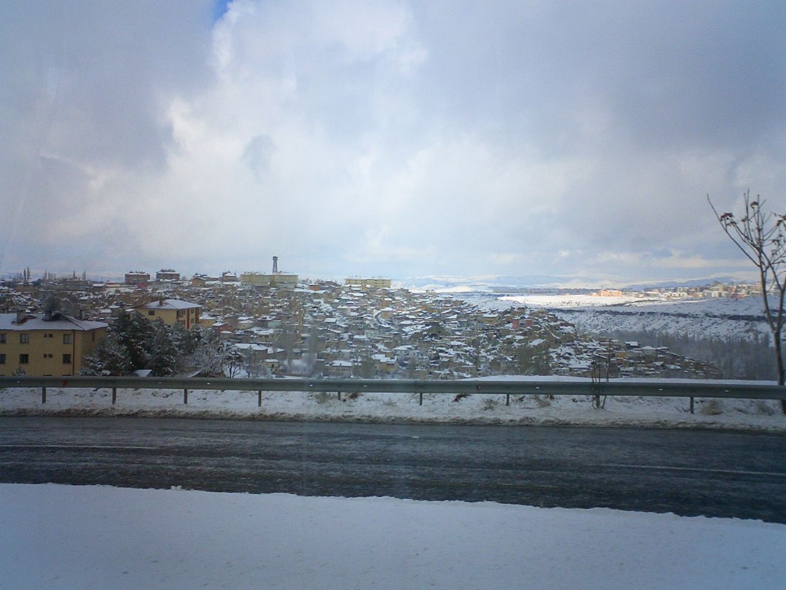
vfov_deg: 38.7
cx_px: 393
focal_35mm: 37
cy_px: 295
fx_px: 840
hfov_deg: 50.1
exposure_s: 1/1000
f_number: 3.5
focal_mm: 5.6
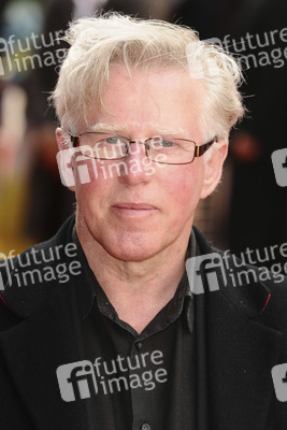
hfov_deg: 6.8
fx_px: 2419
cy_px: 215
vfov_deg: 10.2
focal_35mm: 202
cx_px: 144
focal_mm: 135
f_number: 5
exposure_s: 1/200
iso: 320
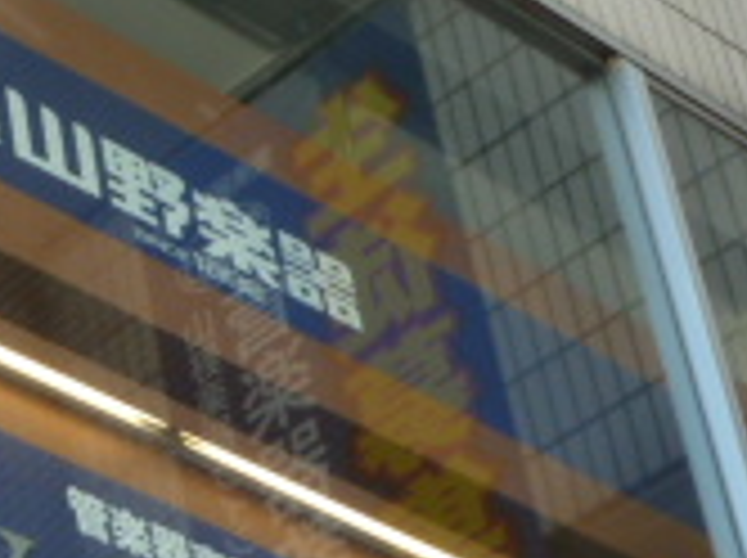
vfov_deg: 9.1
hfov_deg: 12.1
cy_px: 238
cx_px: 76
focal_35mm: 162
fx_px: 3491
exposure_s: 1/80
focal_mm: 6.9
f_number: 3.7
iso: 80
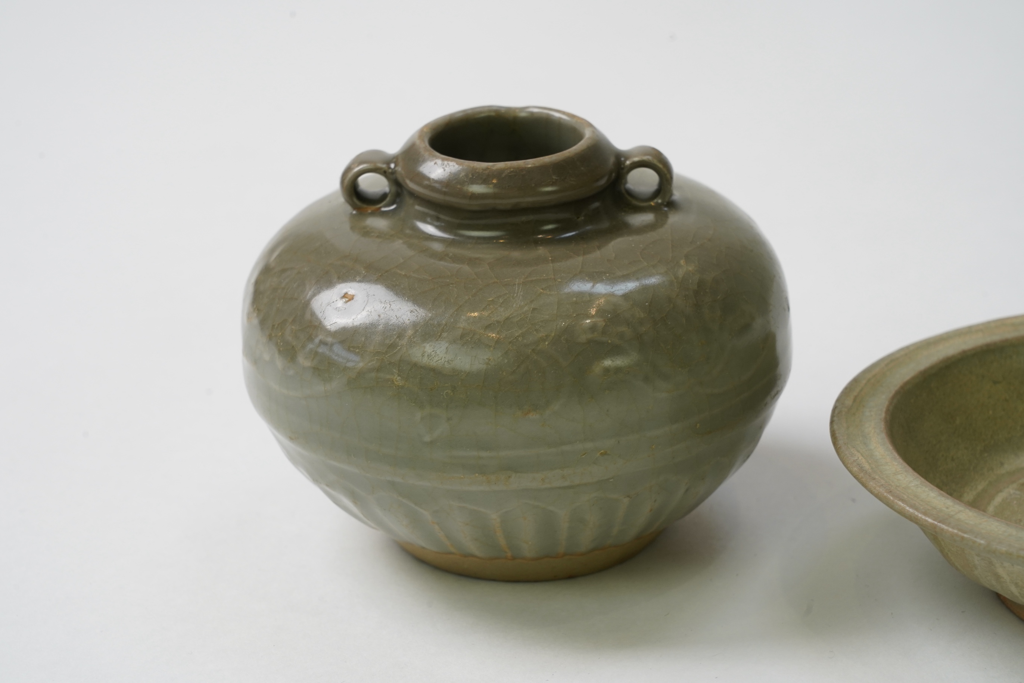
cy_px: 342
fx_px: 2987
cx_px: 512
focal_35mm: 105
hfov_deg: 19.5
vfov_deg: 13.0
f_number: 13
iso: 1000
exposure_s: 1/125
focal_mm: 105
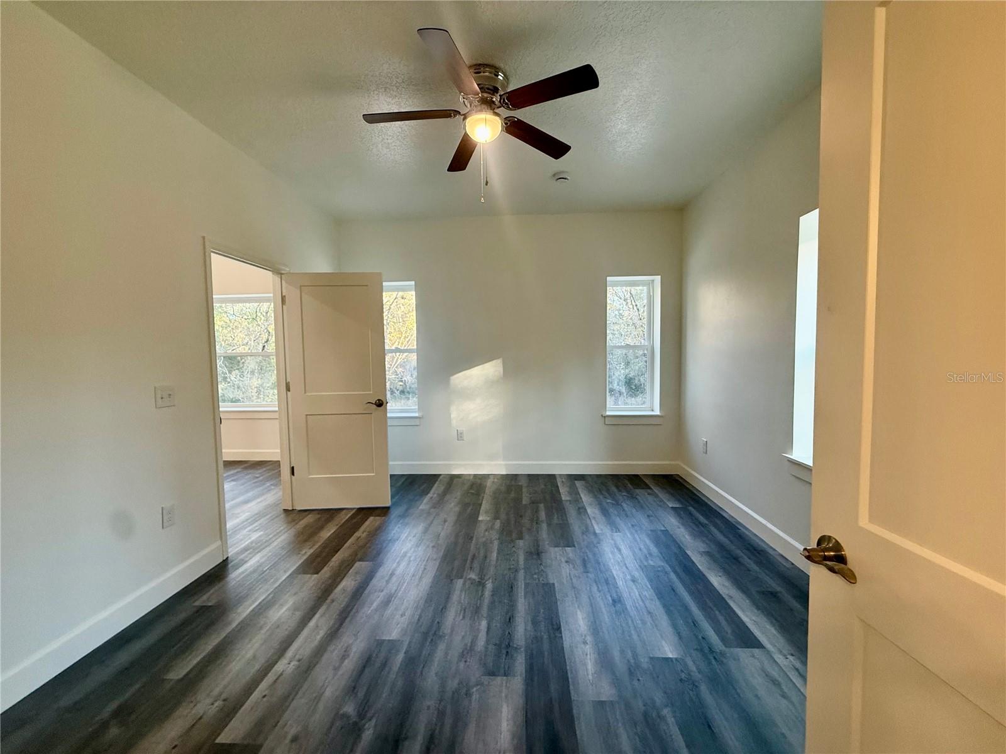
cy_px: 377
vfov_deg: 85.7
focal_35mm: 14
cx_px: 503
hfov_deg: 102.1
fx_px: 407
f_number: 2.2
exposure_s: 1/120
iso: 250
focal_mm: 2.22
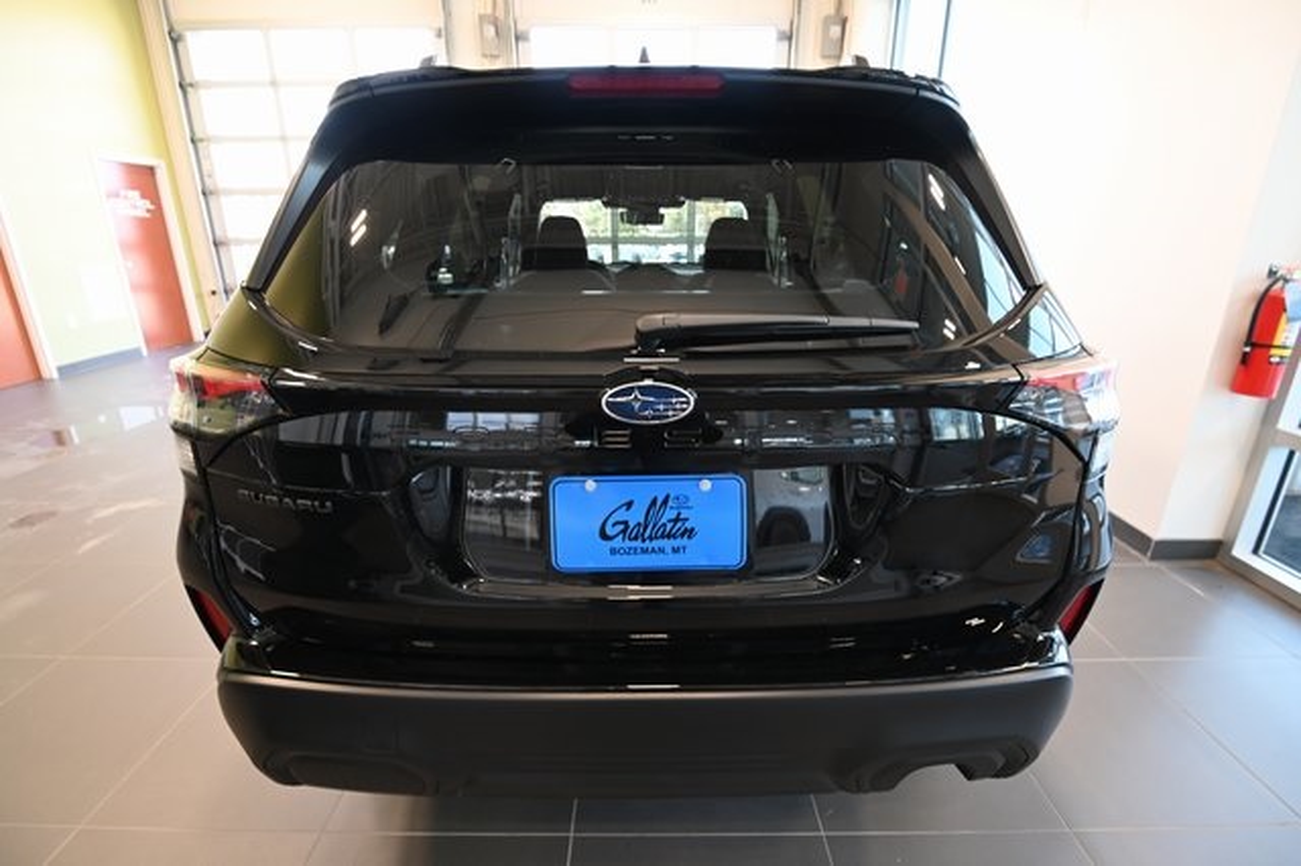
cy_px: 433
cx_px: 650
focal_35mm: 16
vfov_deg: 73.7
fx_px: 578
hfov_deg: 96.8
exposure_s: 1/30
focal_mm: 16
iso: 640
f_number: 6.3
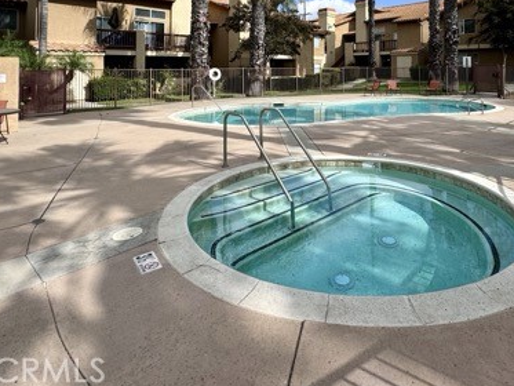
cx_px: 305
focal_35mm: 24
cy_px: 59
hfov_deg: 70.9
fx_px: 356
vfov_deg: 51.9
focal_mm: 2.22
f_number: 2.2
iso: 50
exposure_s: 1/2028
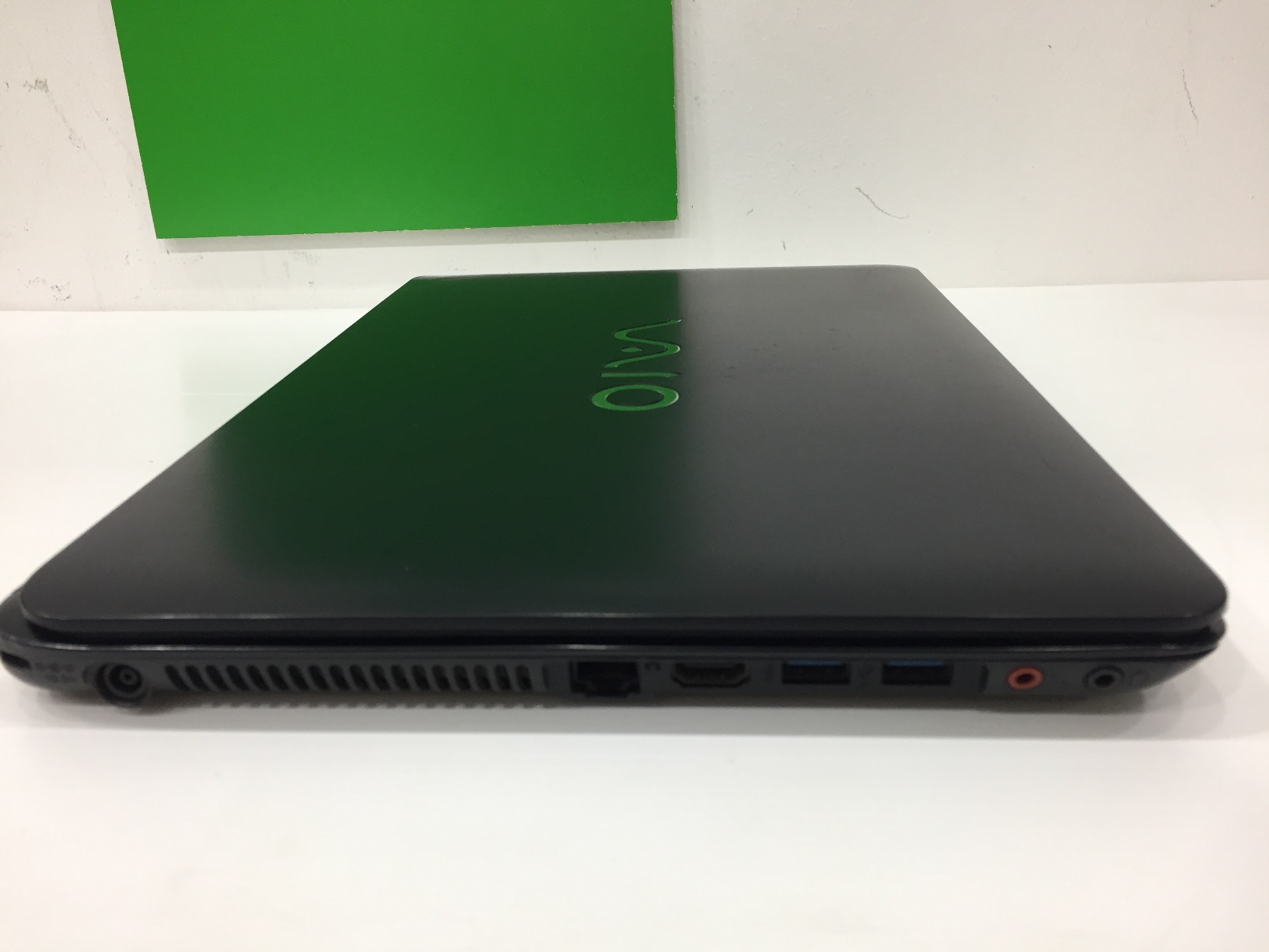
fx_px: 1063
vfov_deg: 48.2
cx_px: 634
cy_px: 476
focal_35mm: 29
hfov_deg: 61.7
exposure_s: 1/33
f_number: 2.2
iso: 100
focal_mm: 4.15
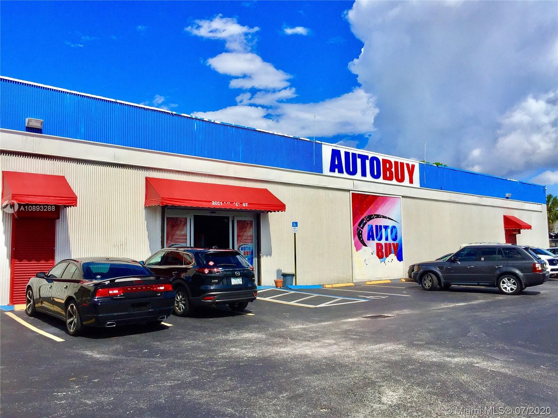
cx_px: 279
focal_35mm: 29
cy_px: 209
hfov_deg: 61.7
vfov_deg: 48.2
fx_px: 467
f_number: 2.2
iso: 32
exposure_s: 1/5650
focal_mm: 4.15
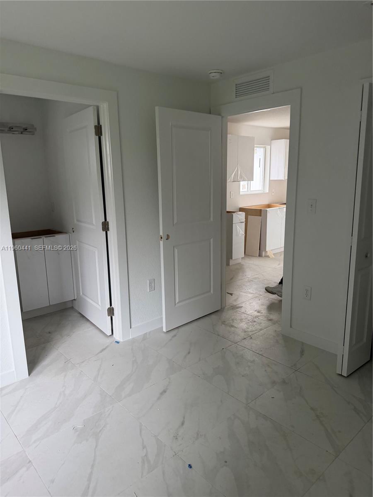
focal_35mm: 24
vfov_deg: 71.6
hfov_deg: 56.8
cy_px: 248
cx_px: 186
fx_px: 345
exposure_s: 1/115
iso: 200
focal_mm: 6.76
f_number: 1.78
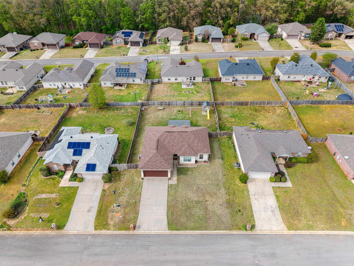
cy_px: 133
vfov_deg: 56.8
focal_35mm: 24
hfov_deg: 71.6
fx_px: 245
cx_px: 177
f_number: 1.8
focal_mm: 8.67
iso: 100
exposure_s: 1/50
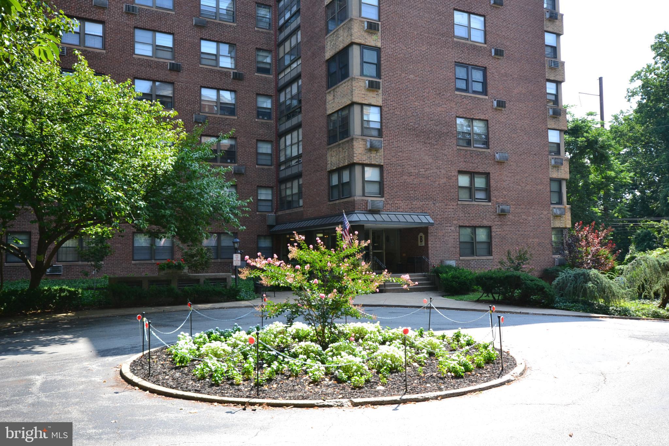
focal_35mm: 30
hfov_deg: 61.9
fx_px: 557
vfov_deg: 43.6
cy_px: 223
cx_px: 334
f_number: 9
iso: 400
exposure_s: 1/160
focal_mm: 20
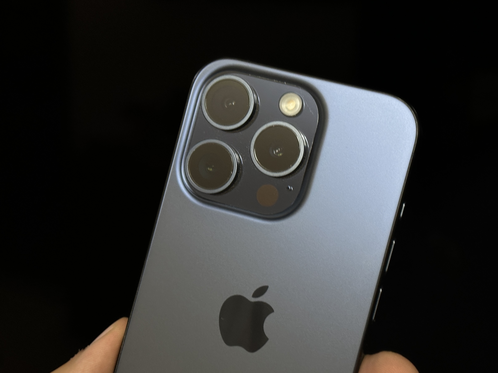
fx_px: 691
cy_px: 186
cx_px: 249
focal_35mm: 48
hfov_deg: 39.7
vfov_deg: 30.3
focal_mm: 6.86
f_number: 1.78
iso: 160
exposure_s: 1/50
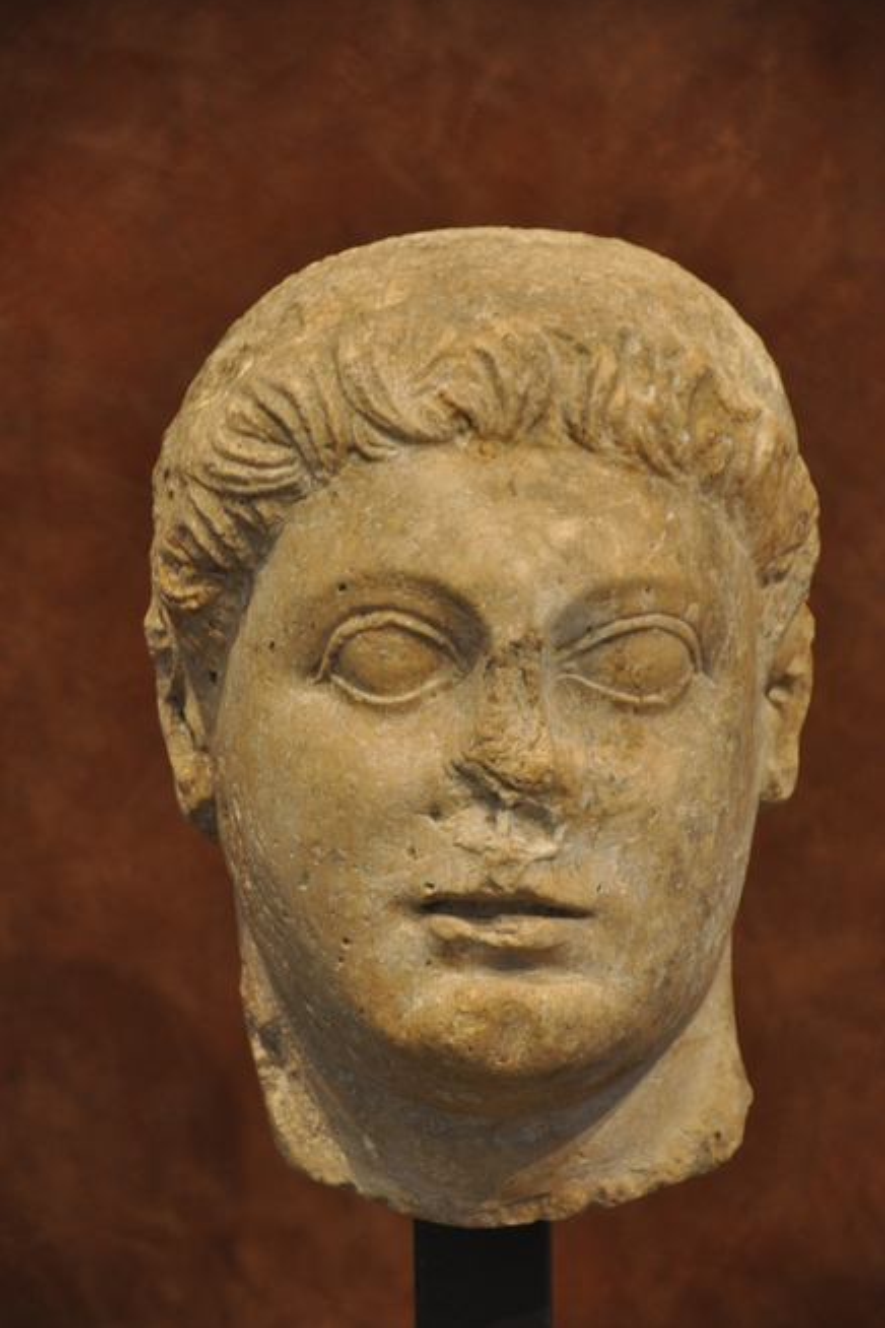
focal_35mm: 197
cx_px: 444
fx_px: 7264
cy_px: 660
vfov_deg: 10.4
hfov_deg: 7.0
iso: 800
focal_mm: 130
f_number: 5.6
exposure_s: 1/30
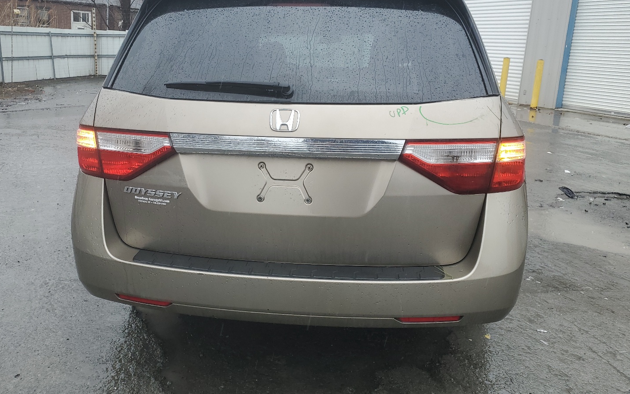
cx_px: 289
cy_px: 166
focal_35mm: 31
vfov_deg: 40.5
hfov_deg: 61.1
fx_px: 532
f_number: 1.5
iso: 50
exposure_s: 1/345
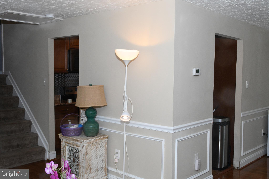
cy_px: 90
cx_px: 134
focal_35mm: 40
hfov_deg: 48.5
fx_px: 299
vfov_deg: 33.4
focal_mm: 27
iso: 1600
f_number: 8
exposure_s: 1/125
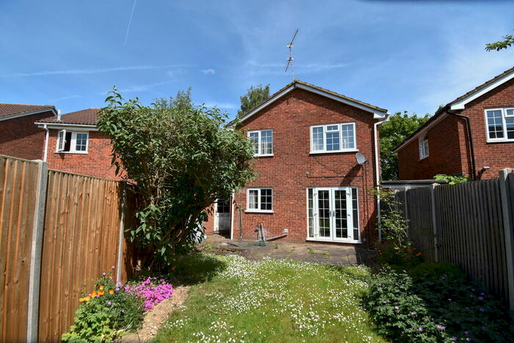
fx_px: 214
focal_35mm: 15
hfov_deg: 100.4
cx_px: 257
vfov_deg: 77.4
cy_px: 172
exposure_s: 1/250
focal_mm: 10
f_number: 8
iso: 100
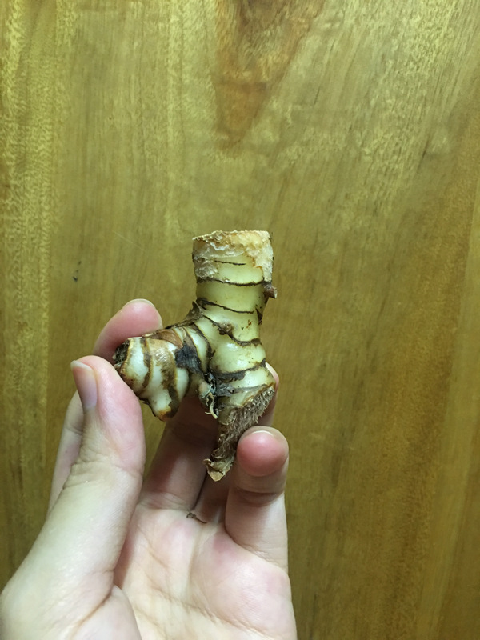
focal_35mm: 29
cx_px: 240
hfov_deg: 48.2
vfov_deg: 61.7
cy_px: 320
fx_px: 536
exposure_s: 1/4
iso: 64
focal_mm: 4.15
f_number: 2.2
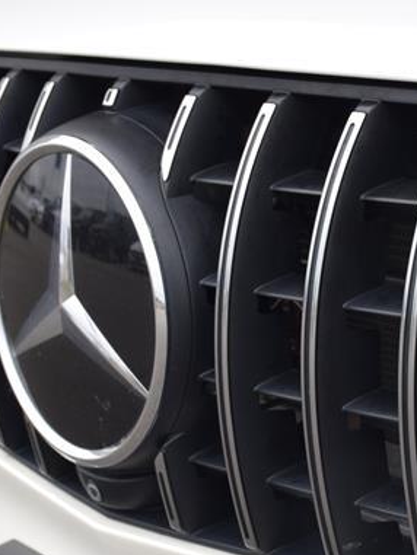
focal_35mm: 103
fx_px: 1653
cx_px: 389
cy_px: 377
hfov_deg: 14.2
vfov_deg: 19.0
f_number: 6.3
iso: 400
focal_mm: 34
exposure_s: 1/160
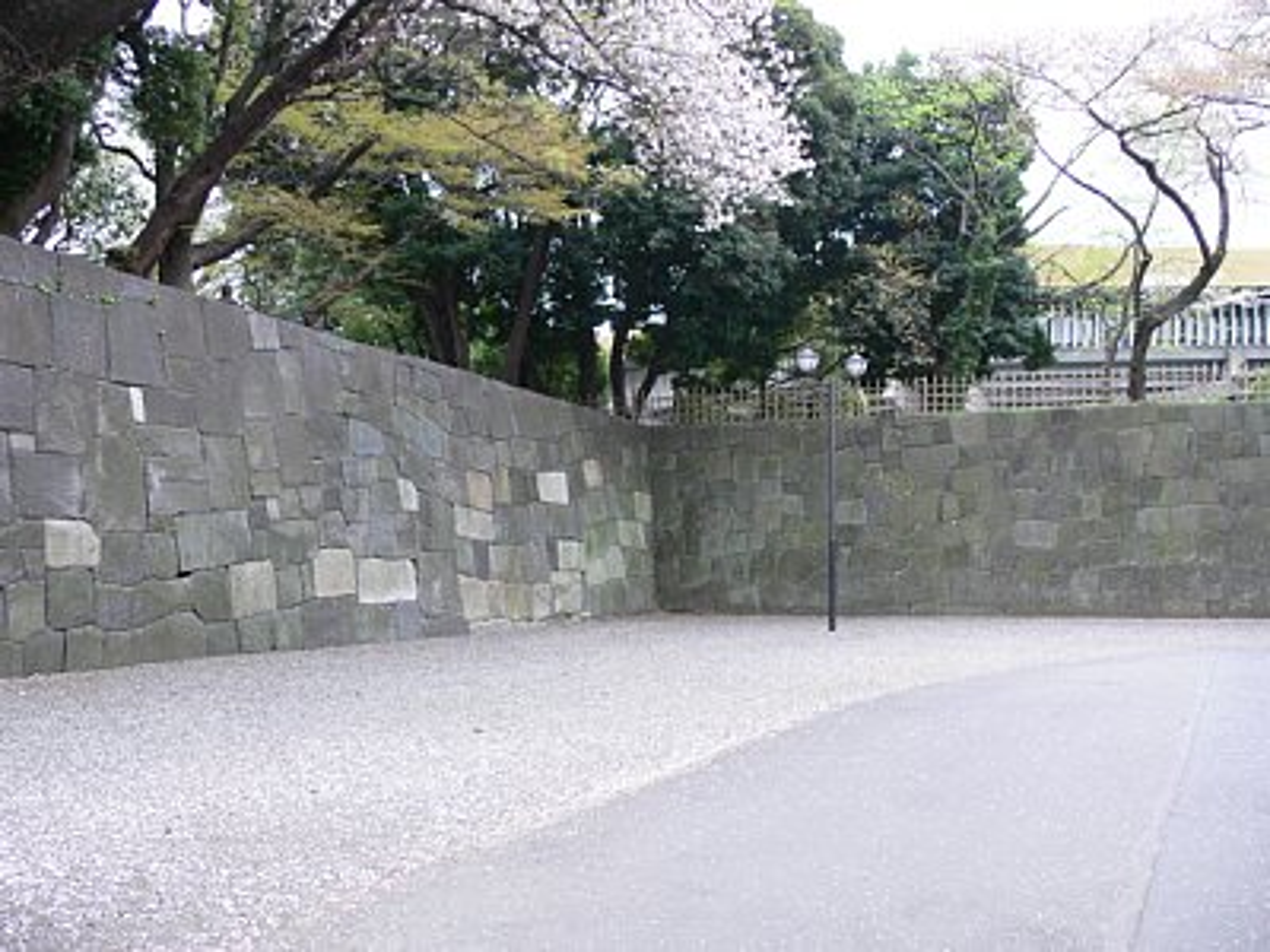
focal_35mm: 35
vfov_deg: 40.7
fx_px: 1284
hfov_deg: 52.6
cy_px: 476
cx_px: 635
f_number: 2.8
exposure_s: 1/25
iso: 200
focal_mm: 7.4
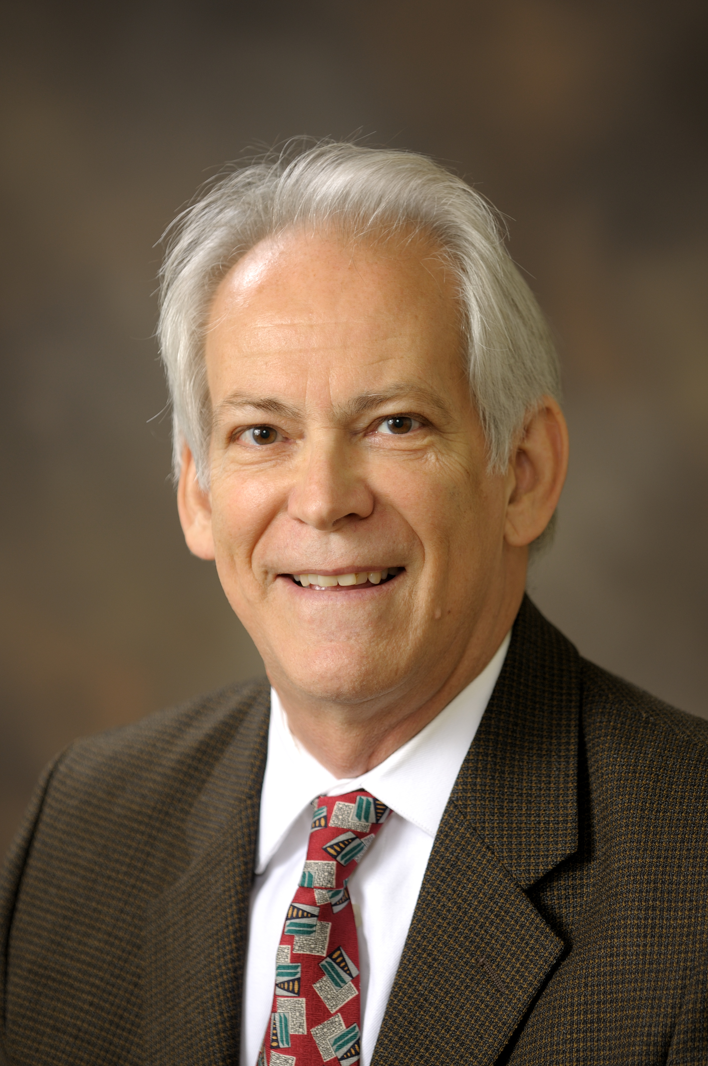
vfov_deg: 10.2
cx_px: 354
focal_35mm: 202
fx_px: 5989
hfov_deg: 6.8
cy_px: 533
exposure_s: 1/125
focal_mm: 135
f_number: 3.2
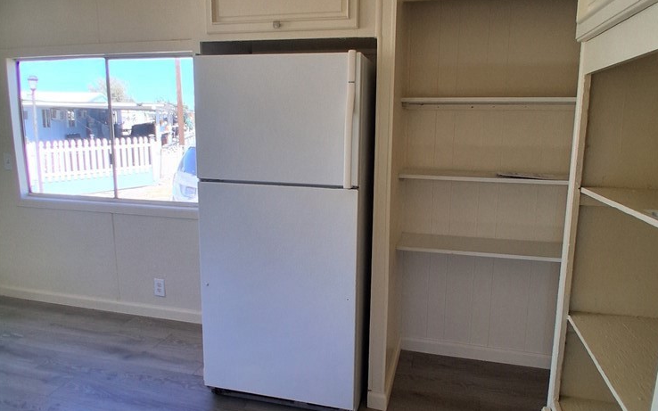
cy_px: 194
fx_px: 448
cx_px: 338
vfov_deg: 49.2
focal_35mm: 25
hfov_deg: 72.5
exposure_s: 1/168
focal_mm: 1.4
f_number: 2.2
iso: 50
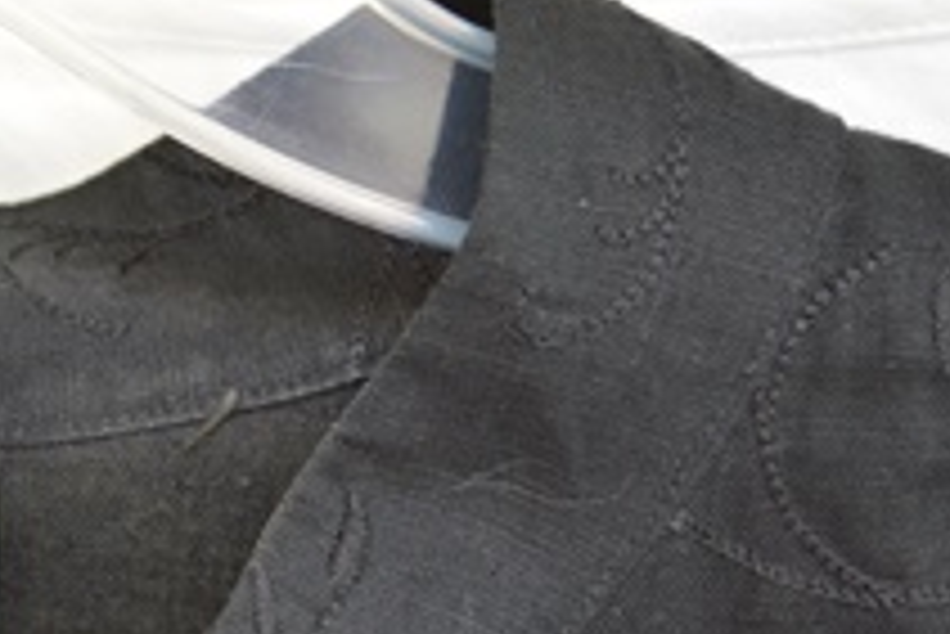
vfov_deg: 9.4
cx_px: -324
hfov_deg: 13.6
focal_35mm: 145
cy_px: 764
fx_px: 3829
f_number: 5
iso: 720
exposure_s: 1/60
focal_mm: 34
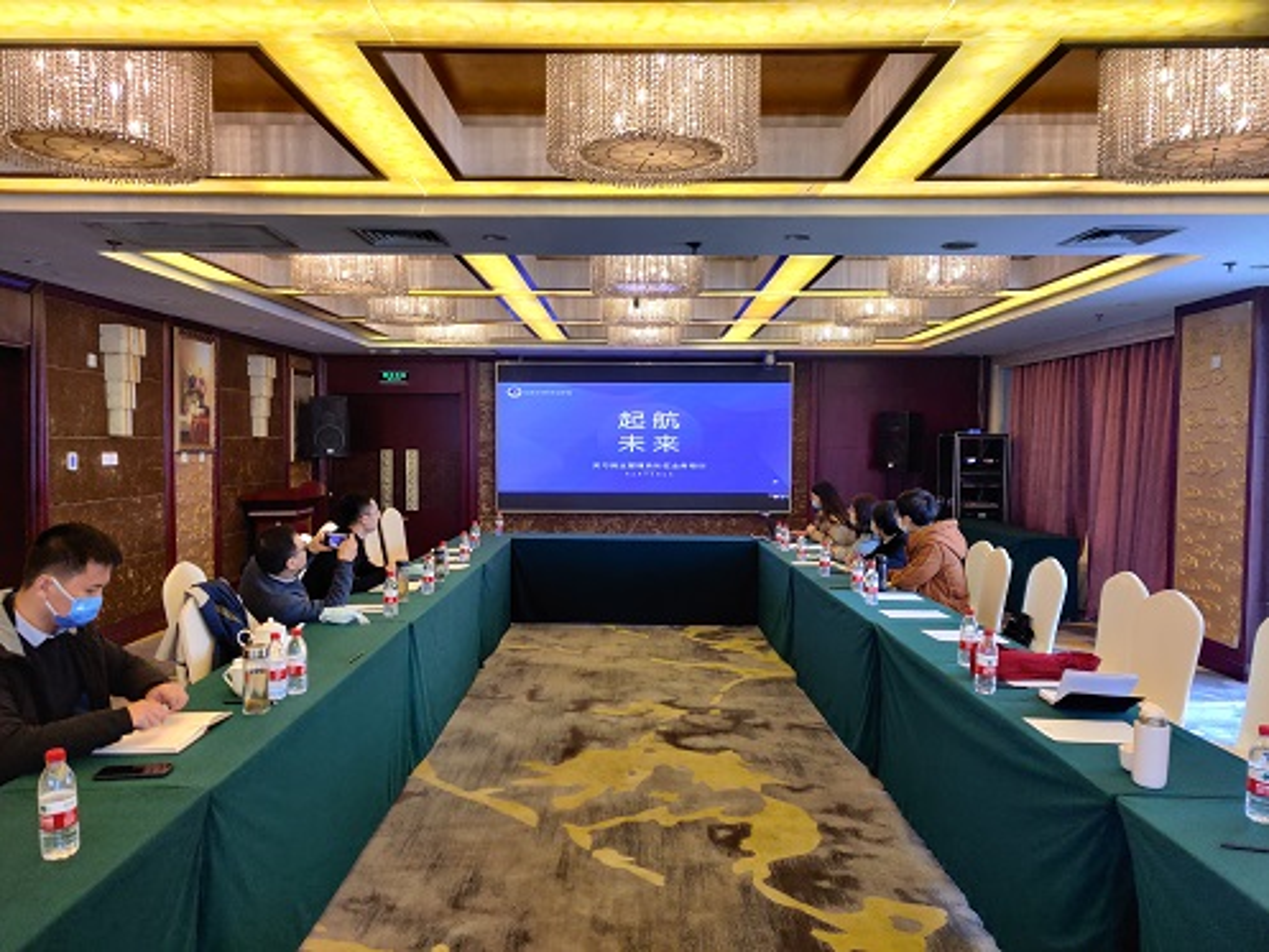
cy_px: 476
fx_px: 990
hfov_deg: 65.3
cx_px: 634
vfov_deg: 51.4
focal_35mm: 27
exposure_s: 1/33
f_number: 1.65
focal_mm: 4.75
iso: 400
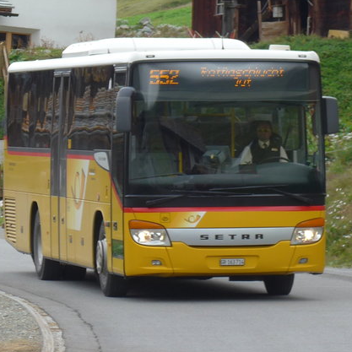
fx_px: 3866
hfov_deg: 5.2
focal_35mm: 336
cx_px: 201
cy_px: 39
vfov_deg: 5.2
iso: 80
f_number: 5.3
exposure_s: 1/160
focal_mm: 25.7
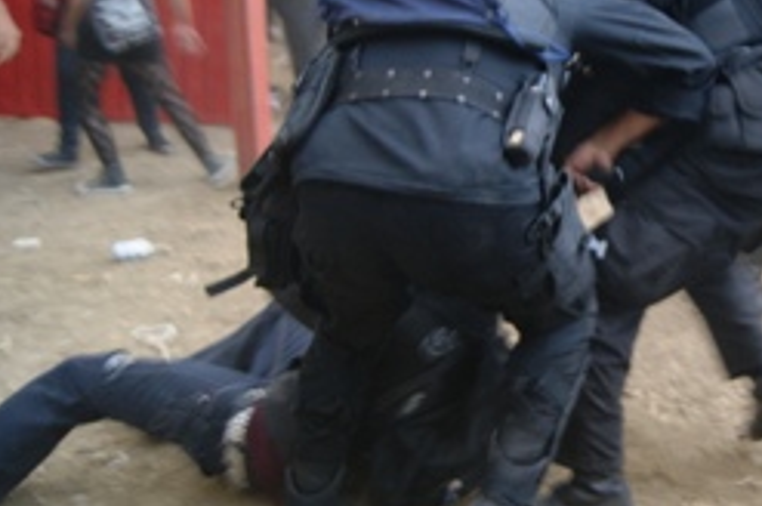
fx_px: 1036
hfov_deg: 38.6
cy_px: 188
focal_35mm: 49
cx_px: 629
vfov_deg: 27.4
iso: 125
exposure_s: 1/30
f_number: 3.5
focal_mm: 18
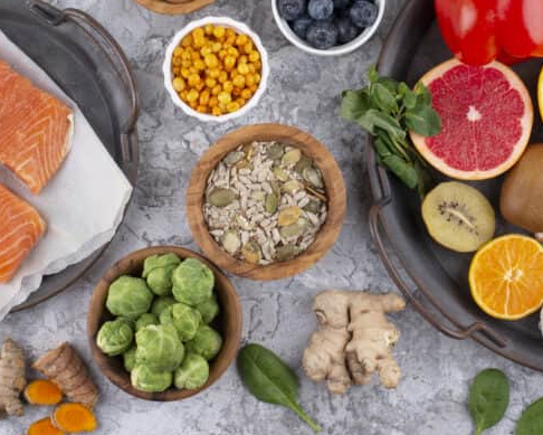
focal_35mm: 99
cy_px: 177
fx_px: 1591
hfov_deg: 19.3
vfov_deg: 15.5
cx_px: 352
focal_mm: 50
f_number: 8
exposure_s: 1/100
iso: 100
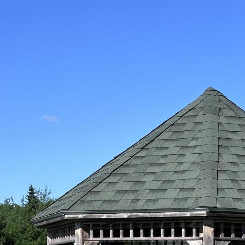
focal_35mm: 126
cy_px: 293
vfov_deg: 13.5
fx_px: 1009
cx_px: 217
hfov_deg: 13.7
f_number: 1.78
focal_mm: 6.86
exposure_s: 1/3472
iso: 64
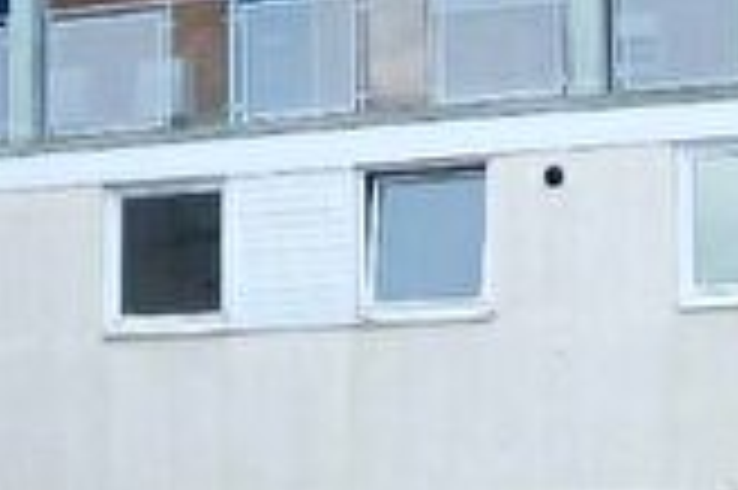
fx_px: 2888
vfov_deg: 9.7
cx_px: 418
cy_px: 249
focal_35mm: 141
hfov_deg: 14.6
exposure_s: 1/125
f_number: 4
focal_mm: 21.9
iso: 200
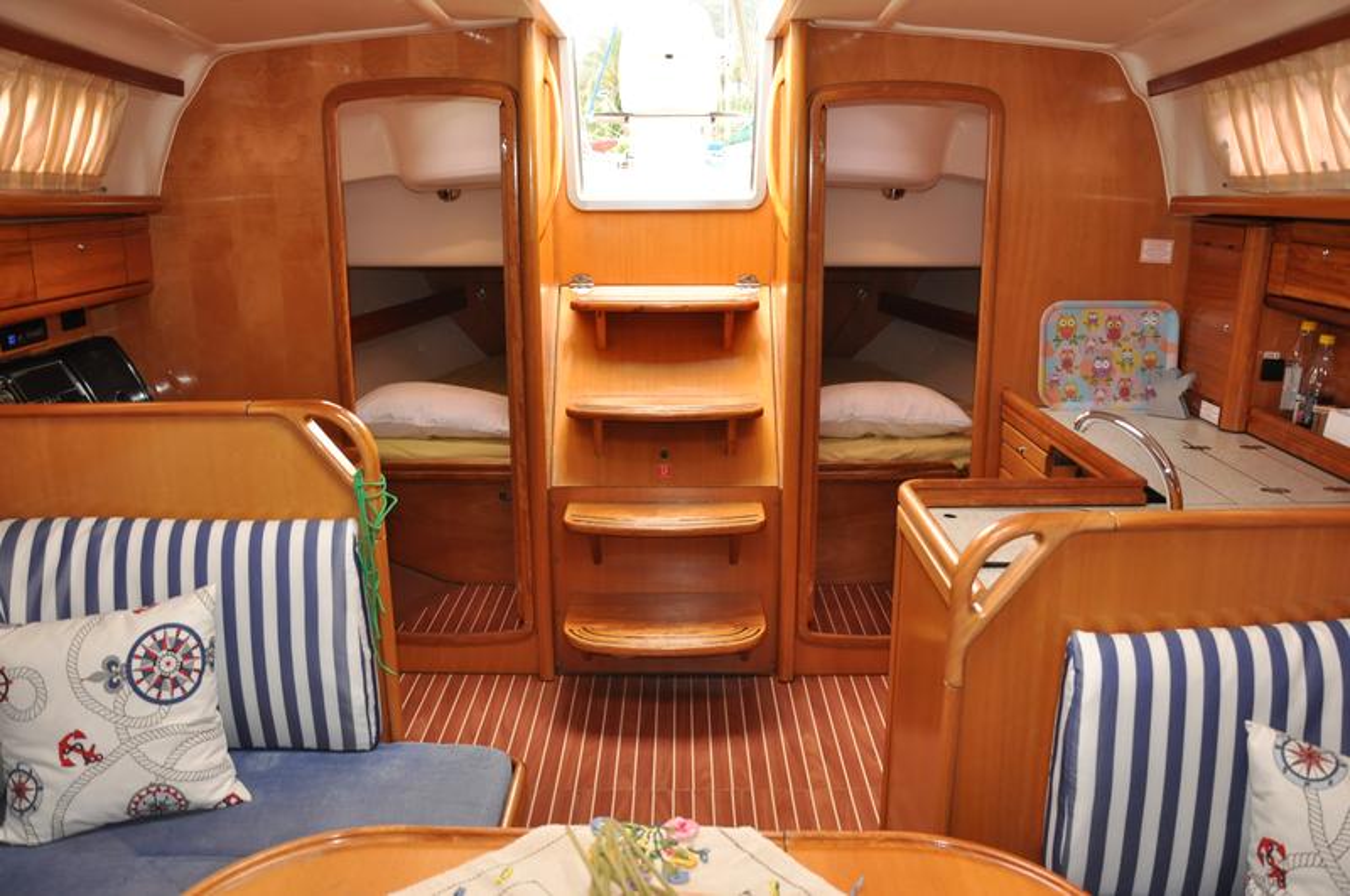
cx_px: 675
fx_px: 1011
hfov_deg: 67.5
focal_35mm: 27
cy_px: 448
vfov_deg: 47.8
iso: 800
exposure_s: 1/125
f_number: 4
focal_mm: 18
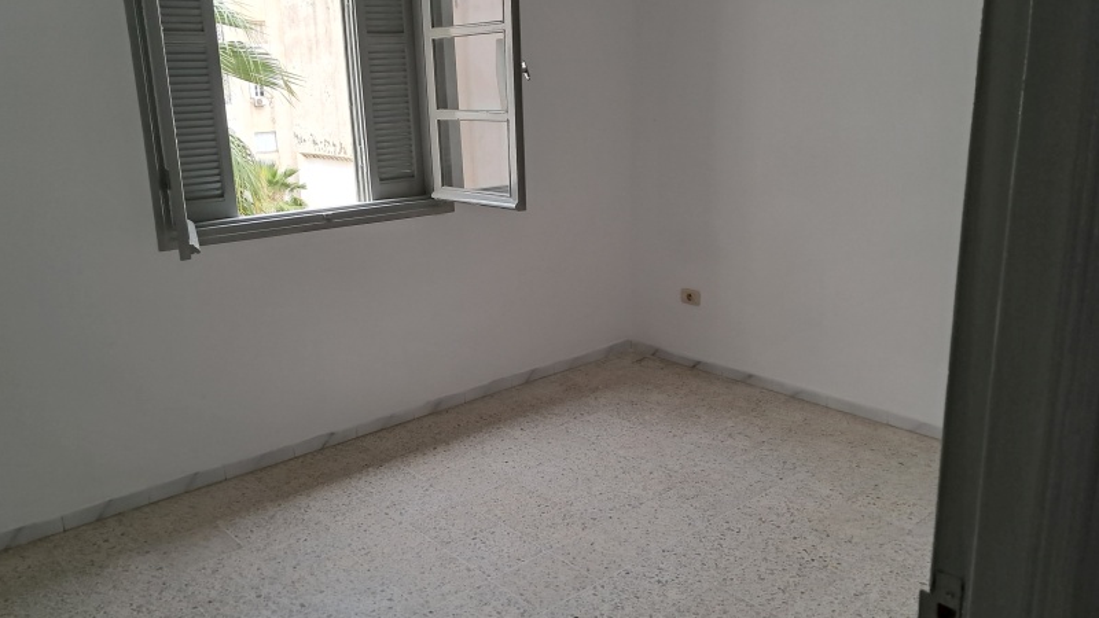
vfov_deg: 38.9
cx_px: 555
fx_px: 874
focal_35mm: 30
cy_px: 308
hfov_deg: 64.3
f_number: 1.8
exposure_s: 1/50
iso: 125
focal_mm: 4
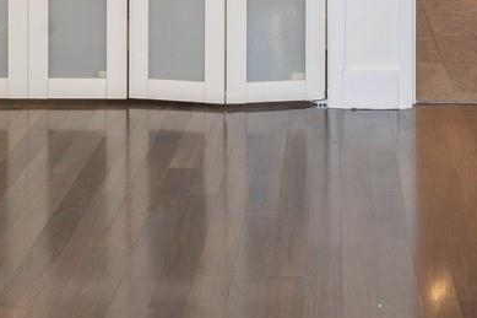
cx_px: 327
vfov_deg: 17.0
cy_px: -199
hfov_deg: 28.6
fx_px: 927
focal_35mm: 70
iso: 100
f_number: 11
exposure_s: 1/6
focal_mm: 17
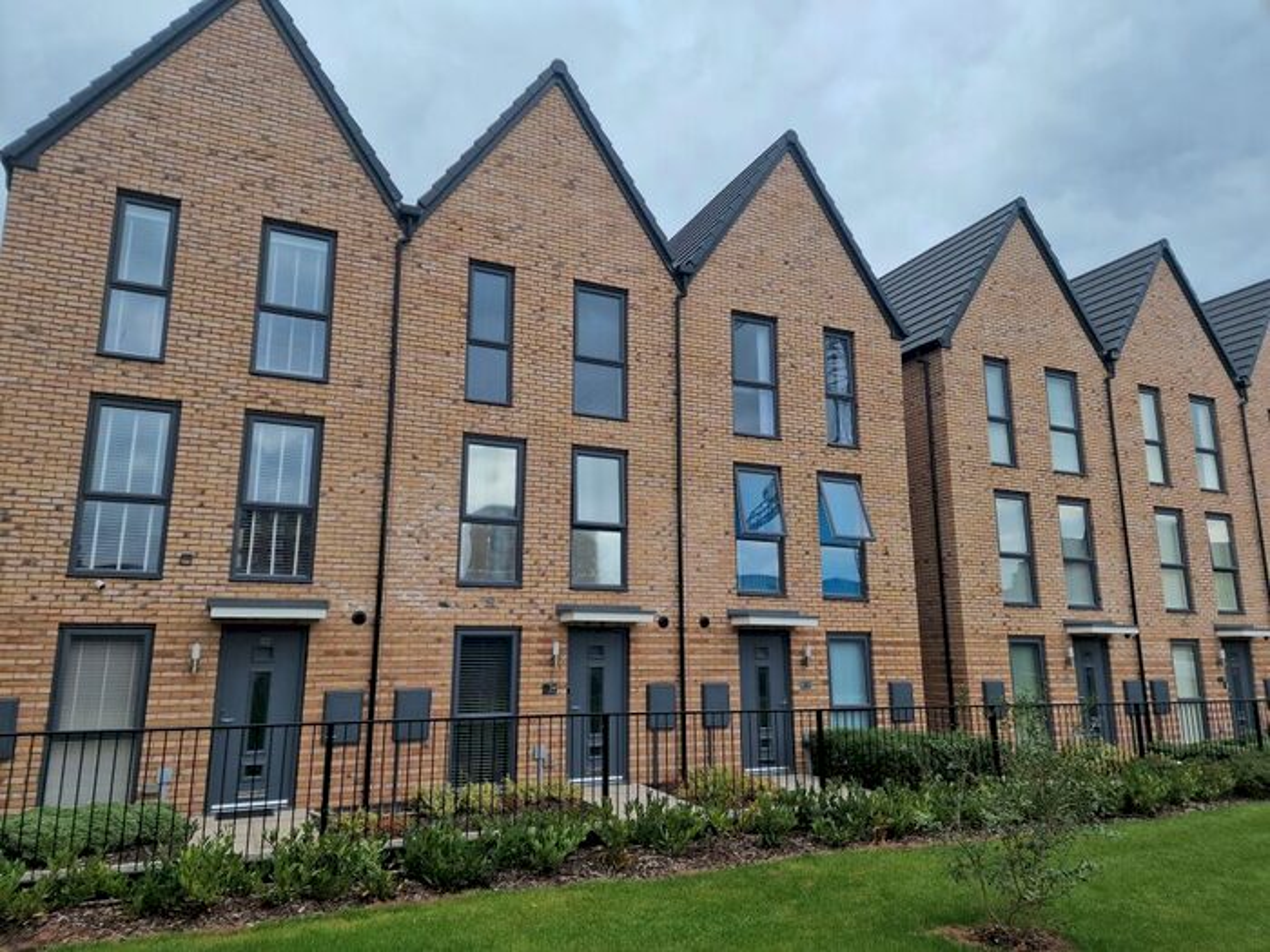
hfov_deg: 73.9
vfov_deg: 58.9
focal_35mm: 23
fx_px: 844
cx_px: 635
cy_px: 476
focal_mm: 6.4
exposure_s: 1/526
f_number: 1.8
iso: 50
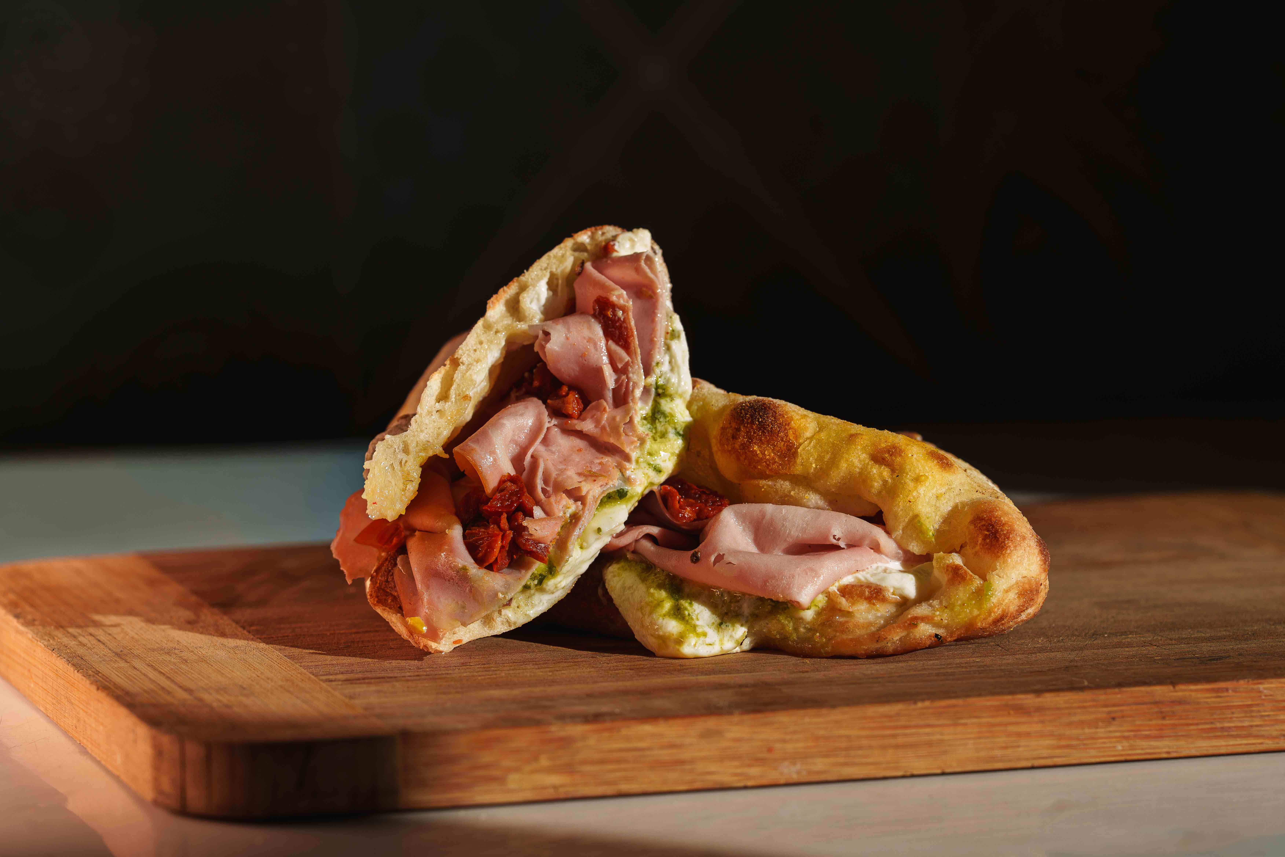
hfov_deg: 13.1
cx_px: 642
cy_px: 428
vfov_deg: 8.7
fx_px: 5604
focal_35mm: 157
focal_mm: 157
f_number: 7.1
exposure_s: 1/250
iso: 80
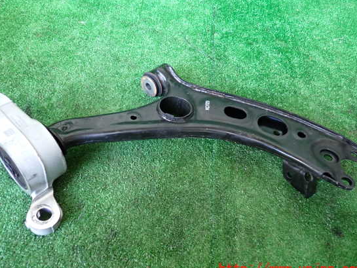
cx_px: 170
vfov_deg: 43.0
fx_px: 340
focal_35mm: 33
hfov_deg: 55.3
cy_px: 130
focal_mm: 5.4
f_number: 2.3
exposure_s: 1/30
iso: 320
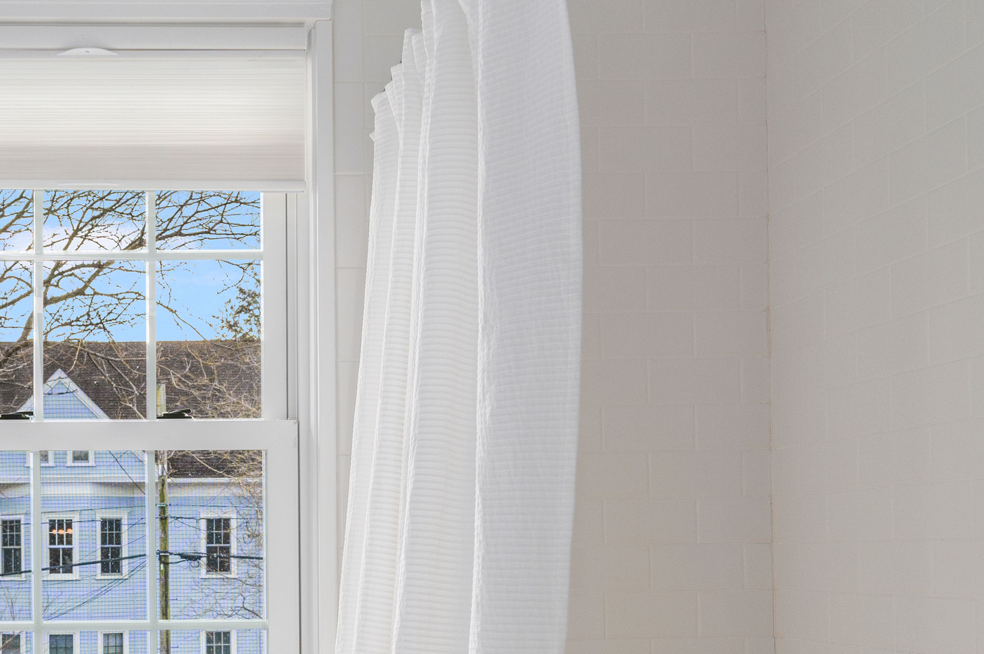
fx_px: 1201
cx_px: 179
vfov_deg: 29.4
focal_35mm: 44
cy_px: 563
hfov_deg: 42.3
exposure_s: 1/160
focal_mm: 18
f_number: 7.1
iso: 640
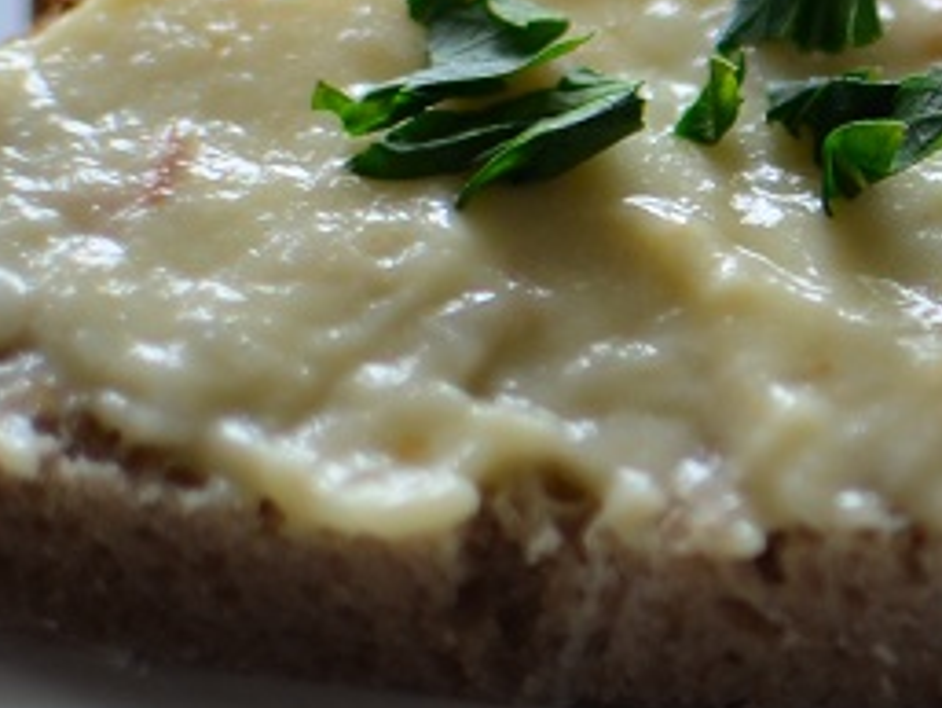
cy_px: 180
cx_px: 1294
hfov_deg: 9.9
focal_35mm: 196
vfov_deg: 7.6
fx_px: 5333
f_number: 1.8
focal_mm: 35
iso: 100
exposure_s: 1/50
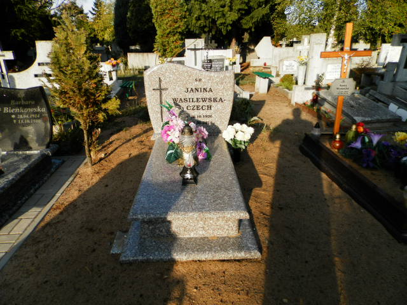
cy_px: 152
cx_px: 204
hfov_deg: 69.4
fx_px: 294
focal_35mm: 25
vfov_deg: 54.9
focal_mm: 4.5
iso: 80
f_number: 8.7
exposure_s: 1/80
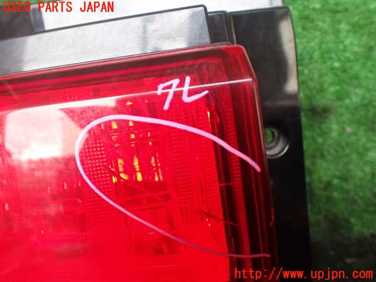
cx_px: 188
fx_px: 326
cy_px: 141
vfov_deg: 46.8
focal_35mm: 30
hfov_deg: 60.0
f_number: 2.3
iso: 320
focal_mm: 5.4
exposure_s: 1/125
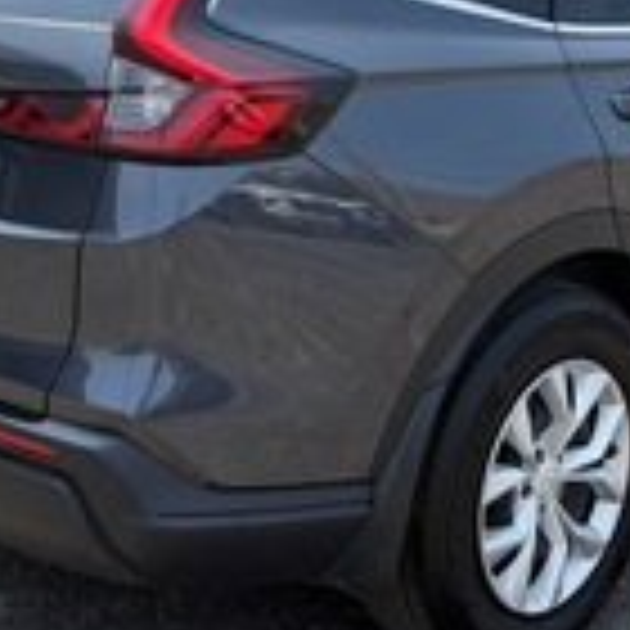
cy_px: 92
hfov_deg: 25.0
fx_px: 1421
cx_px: 346
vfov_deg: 24.4
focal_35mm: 69
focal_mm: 5.96
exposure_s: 1/2364
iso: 50
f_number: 1.6
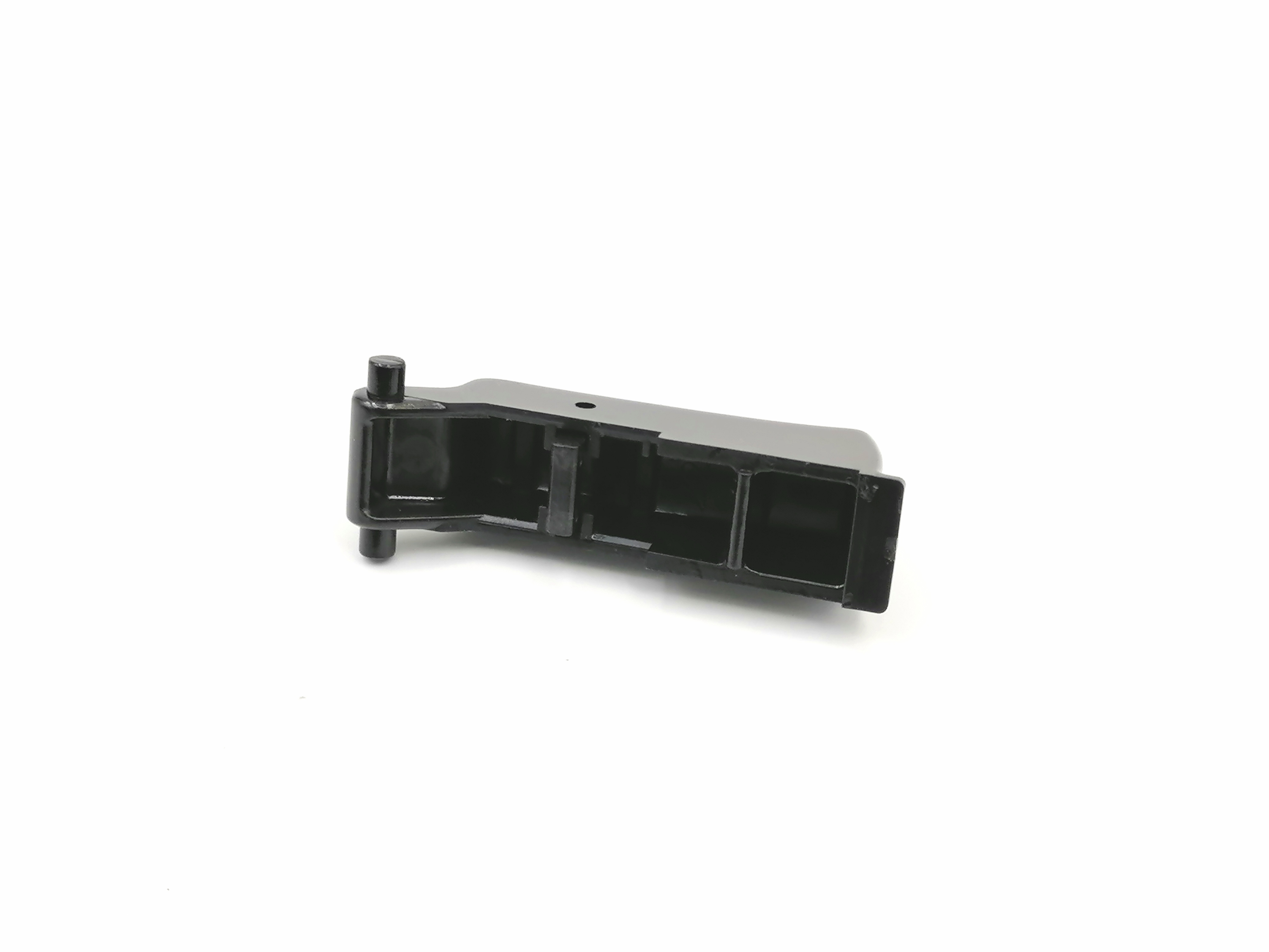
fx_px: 2126
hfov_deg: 33.2
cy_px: 476
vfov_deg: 25.2
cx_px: 634
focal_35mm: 58
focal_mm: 5.3
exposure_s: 1/131
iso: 50
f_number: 1.8
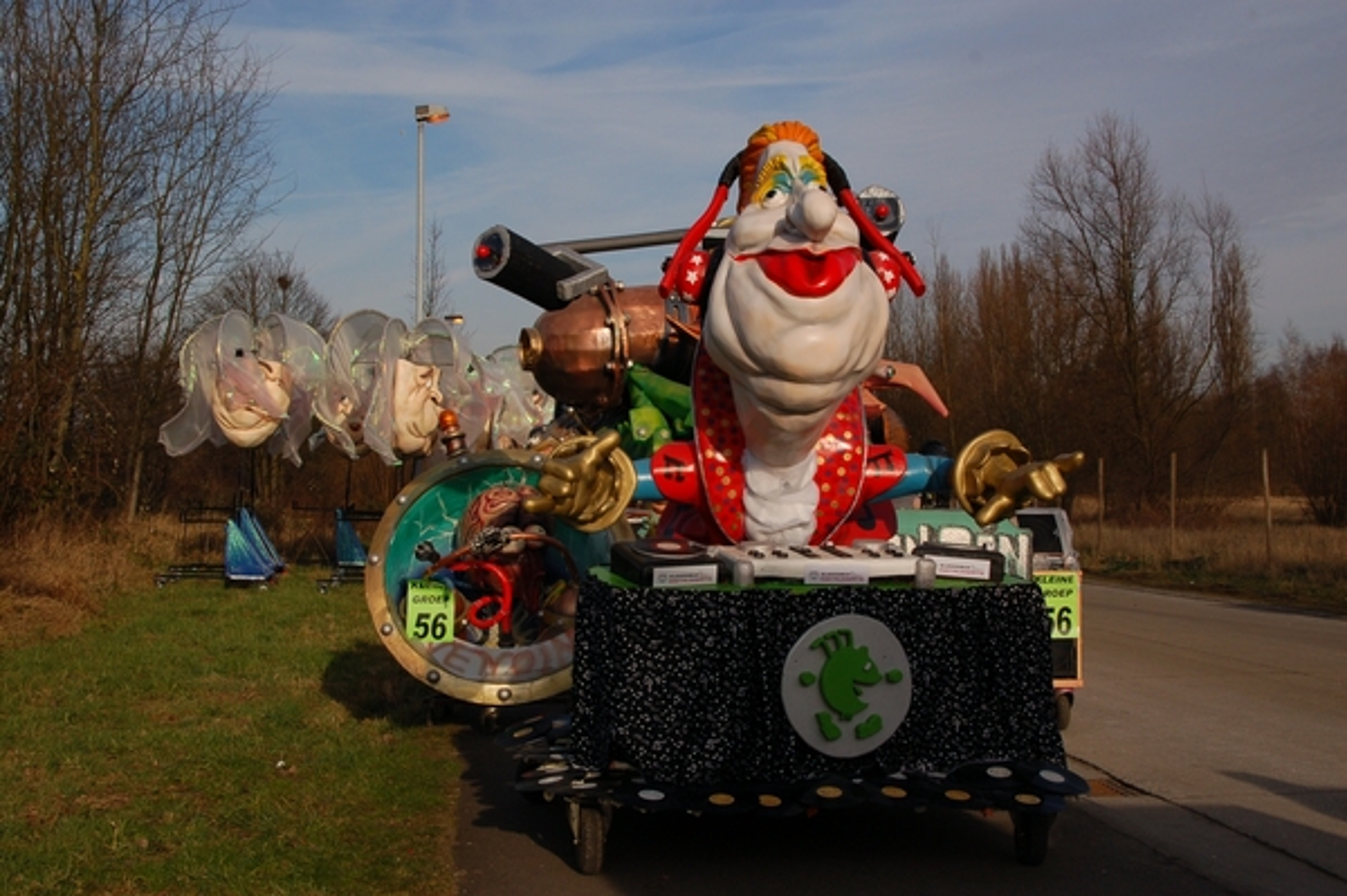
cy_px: 448
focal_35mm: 45
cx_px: 674
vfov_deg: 29.8
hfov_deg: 43.6
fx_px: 1682
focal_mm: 30
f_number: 9
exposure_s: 1/500
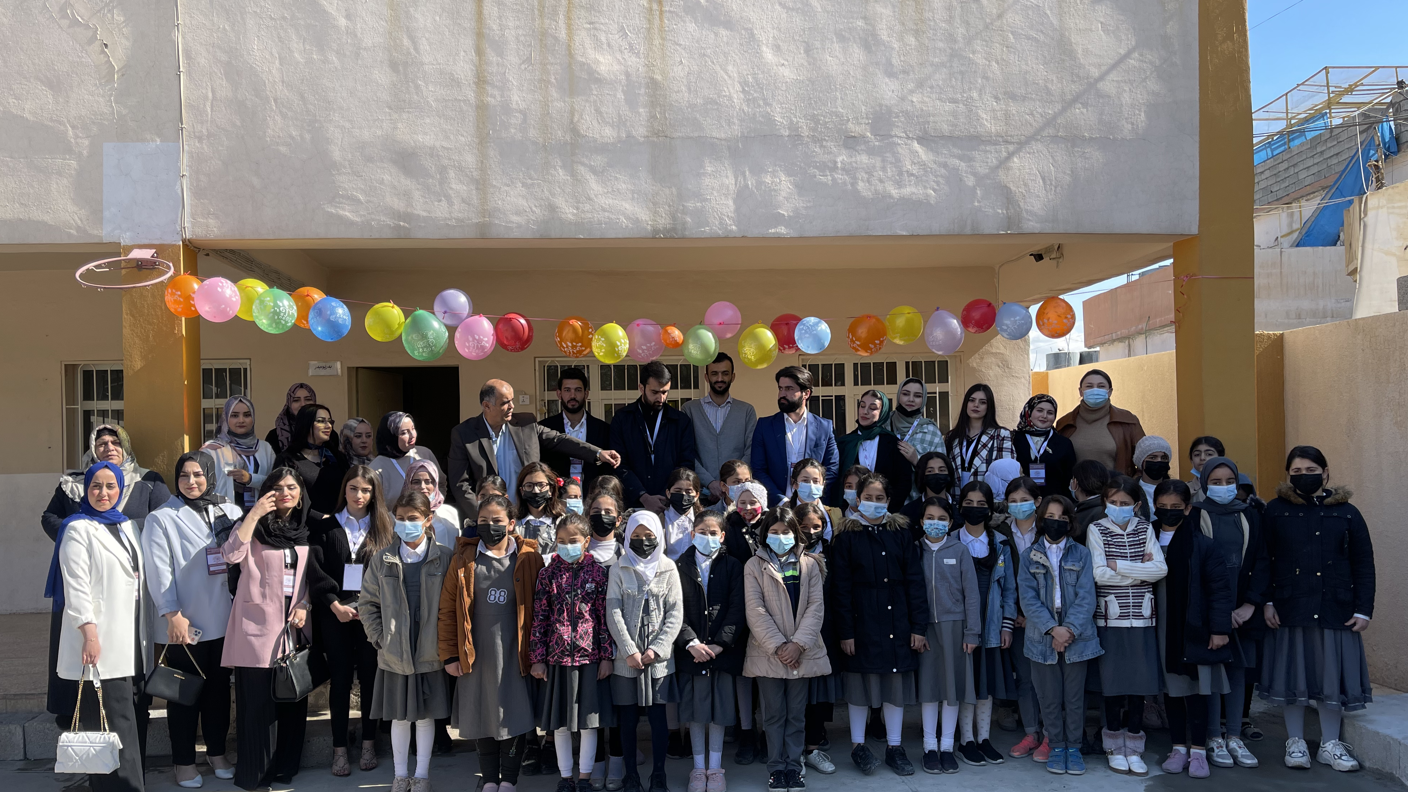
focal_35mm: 29
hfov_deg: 66.1
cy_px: 429
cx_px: 690
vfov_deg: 40.1
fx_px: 1083
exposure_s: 1/1575
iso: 32
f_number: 1.6
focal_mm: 5.1
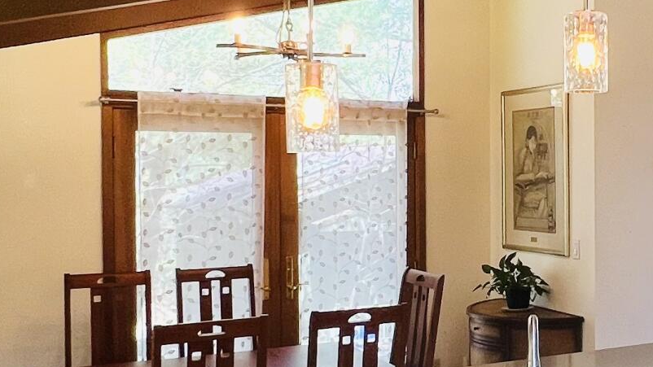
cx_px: 590
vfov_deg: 22.6
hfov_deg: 36.7
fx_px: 918
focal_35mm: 53
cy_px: 186
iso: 50
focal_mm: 1.57
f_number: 1.8
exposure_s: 1/120
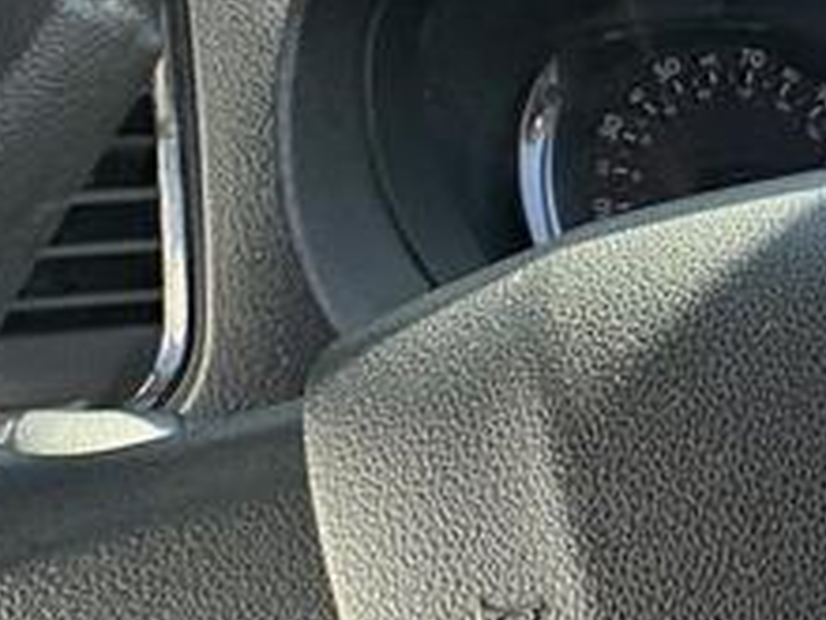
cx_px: 1325
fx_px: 1360
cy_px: 500
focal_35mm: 57
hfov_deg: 24.1
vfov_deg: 25.2
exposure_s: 1/119
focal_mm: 2.22
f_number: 2.2
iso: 125
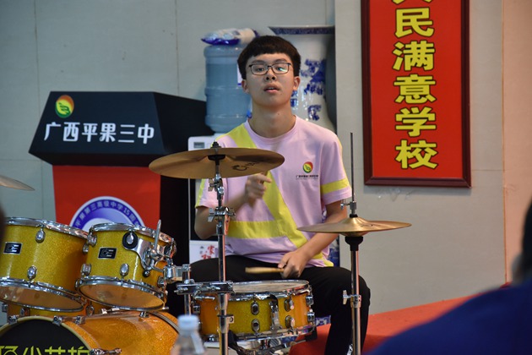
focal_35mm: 158
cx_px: 266
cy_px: 178
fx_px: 2327
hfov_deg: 13.0
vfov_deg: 8.7
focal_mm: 105
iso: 1000
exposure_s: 1/30
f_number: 5.6
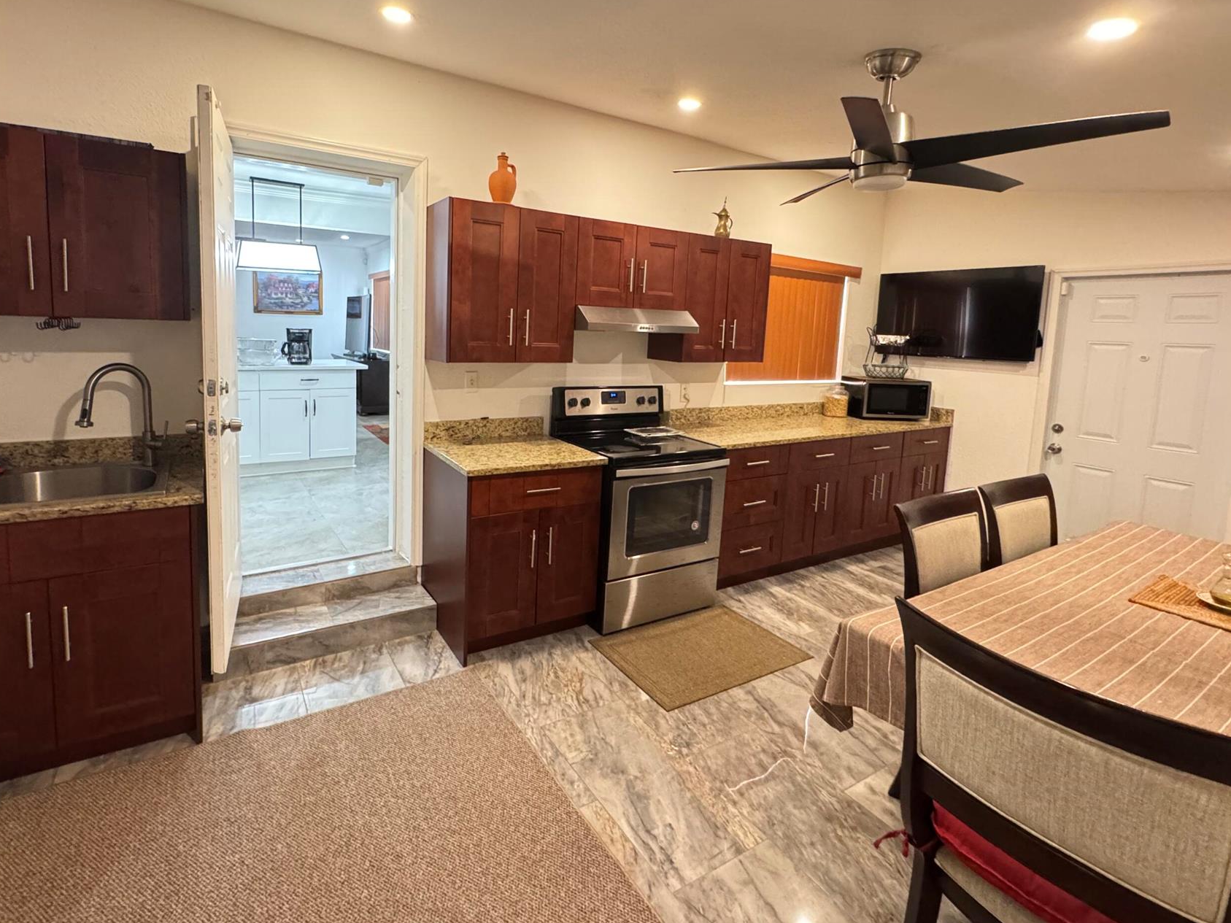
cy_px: 387
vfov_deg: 74.2
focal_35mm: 17
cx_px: 562
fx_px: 605
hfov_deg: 90.8
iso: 1000
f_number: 2.2
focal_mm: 2.22
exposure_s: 1/60
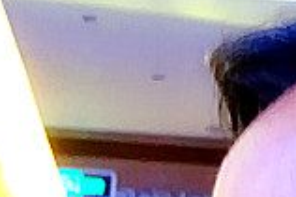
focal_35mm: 274
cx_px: 498
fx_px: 2251
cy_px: 443
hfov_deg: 7.3
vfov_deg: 4.9
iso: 800
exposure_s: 1/8
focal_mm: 8.84
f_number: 4.5
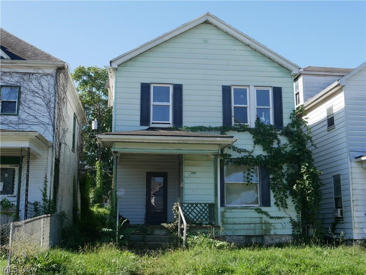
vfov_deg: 34.4
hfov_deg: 44.8
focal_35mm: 42
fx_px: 444
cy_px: 138
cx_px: 183
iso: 200
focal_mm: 21
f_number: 7.1
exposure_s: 1/200
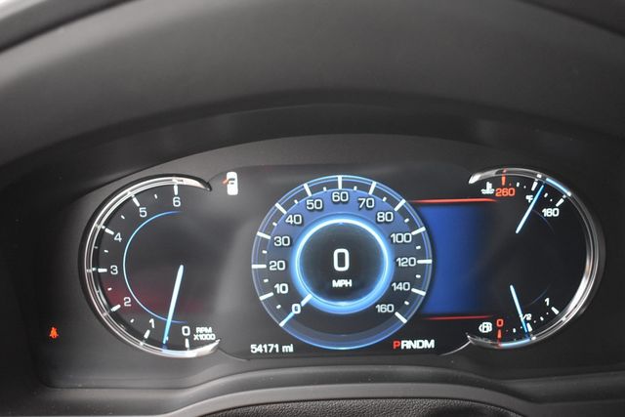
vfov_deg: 36.9
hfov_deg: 53.1
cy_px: 208
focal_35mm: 36
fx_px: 625
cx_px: 312
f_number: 4
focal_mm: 24
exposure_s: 1/125
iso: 2200
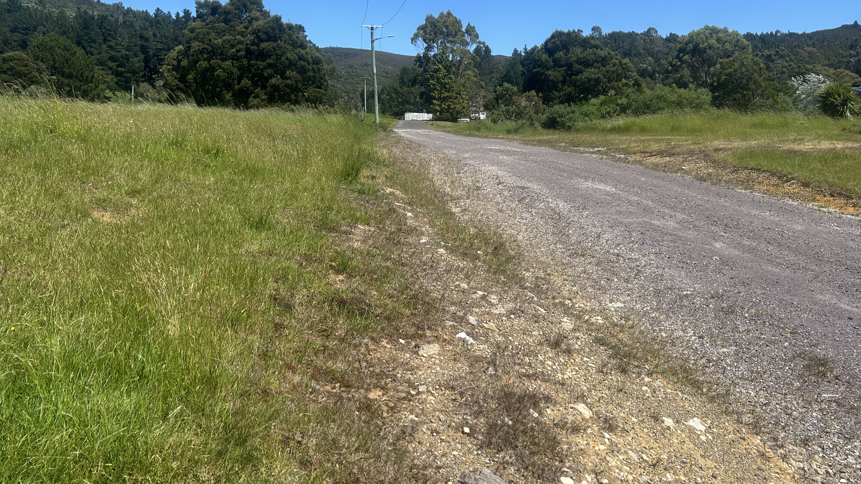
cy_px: 168
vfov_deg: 39.8
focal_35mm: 29
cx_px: 430
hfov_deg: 66.1
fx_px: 662
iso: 50
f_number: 1.5
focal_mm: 5.7
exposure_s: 1/3460
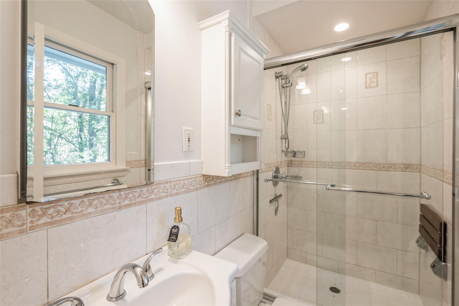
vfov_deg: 77.3
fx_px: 191
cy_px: 153
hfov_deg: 100.4
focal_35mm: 15
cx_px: 230
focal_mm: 10
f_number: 9
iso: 100
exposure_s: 1/2.5
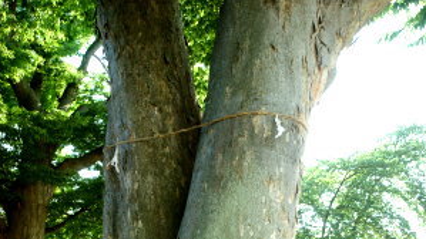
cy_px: 255
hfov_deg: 42.9
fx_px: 542
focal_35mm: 48
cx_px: 214
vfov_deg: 23.5
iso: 640
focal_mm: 30
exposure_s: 1/80
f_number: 9
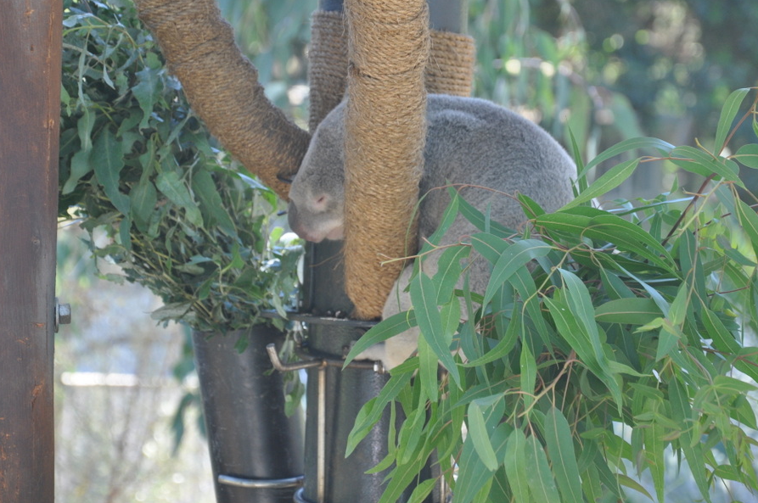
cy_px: 217
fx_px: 3797
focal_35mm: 181
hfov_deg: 11.4
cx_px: 384
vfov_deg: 7.6
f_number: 5.6
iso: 500
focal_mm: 105
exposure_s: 1/125
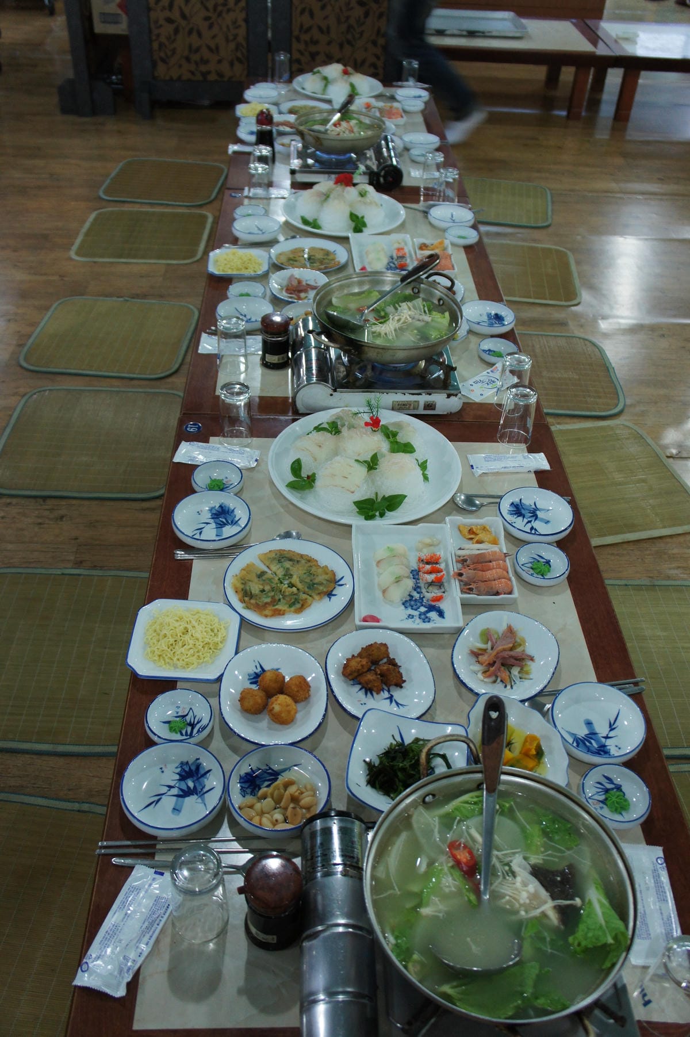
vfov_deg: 60.3
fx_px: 892
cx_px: 345
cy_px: 518
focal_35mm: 31
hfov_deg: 42.3
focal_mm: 21
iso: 800
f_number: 4
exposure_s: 1/40
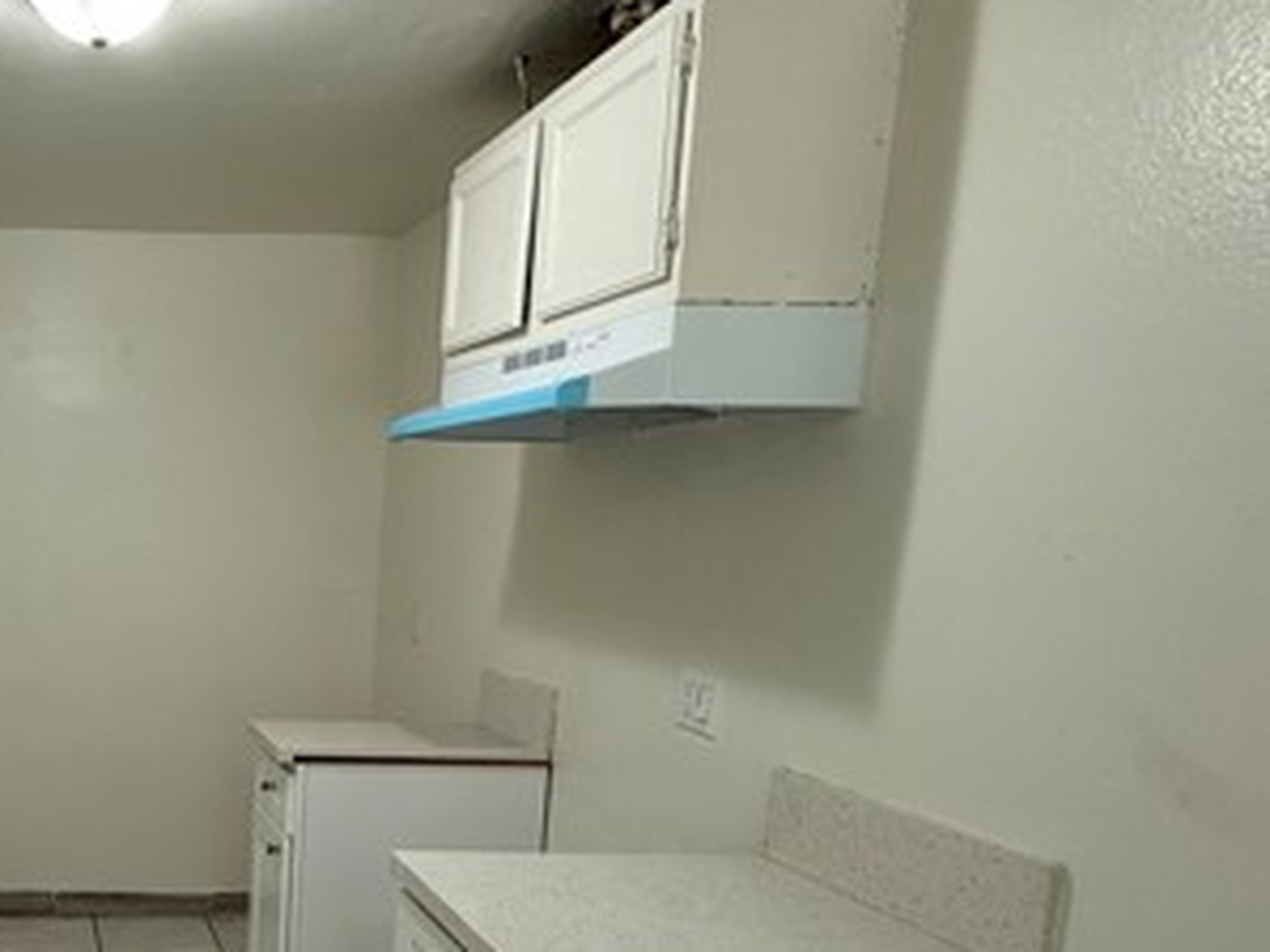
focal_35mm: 30
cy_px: 663
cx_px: 72
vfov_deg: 45.8
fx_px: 1100
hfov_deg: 51.2
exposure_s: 1/120
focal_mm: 2.22
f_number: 2.2
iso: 160
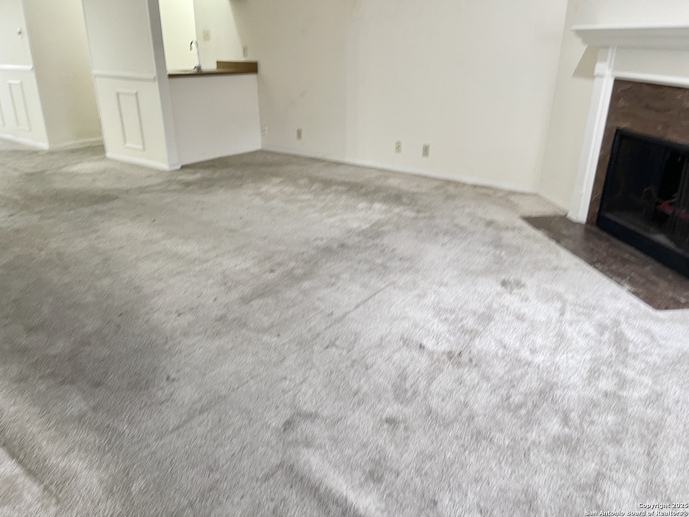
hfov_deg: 69.4
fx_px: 498
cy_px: 258
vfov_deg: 54.9
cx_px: 344
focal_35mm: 25
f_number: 1.6
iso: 160
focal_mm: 5.1
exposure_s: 1/60
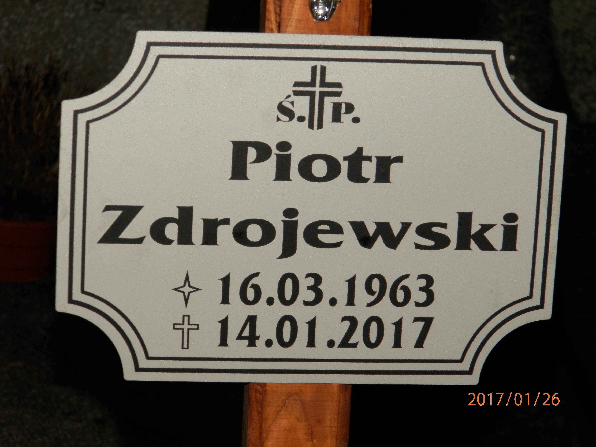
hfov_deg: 12.9
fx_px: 2634
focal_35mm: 153
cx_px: 298
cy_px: 224
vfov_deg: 9.7
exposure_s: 1/50
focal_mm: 27.4
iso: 125
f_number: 4.9
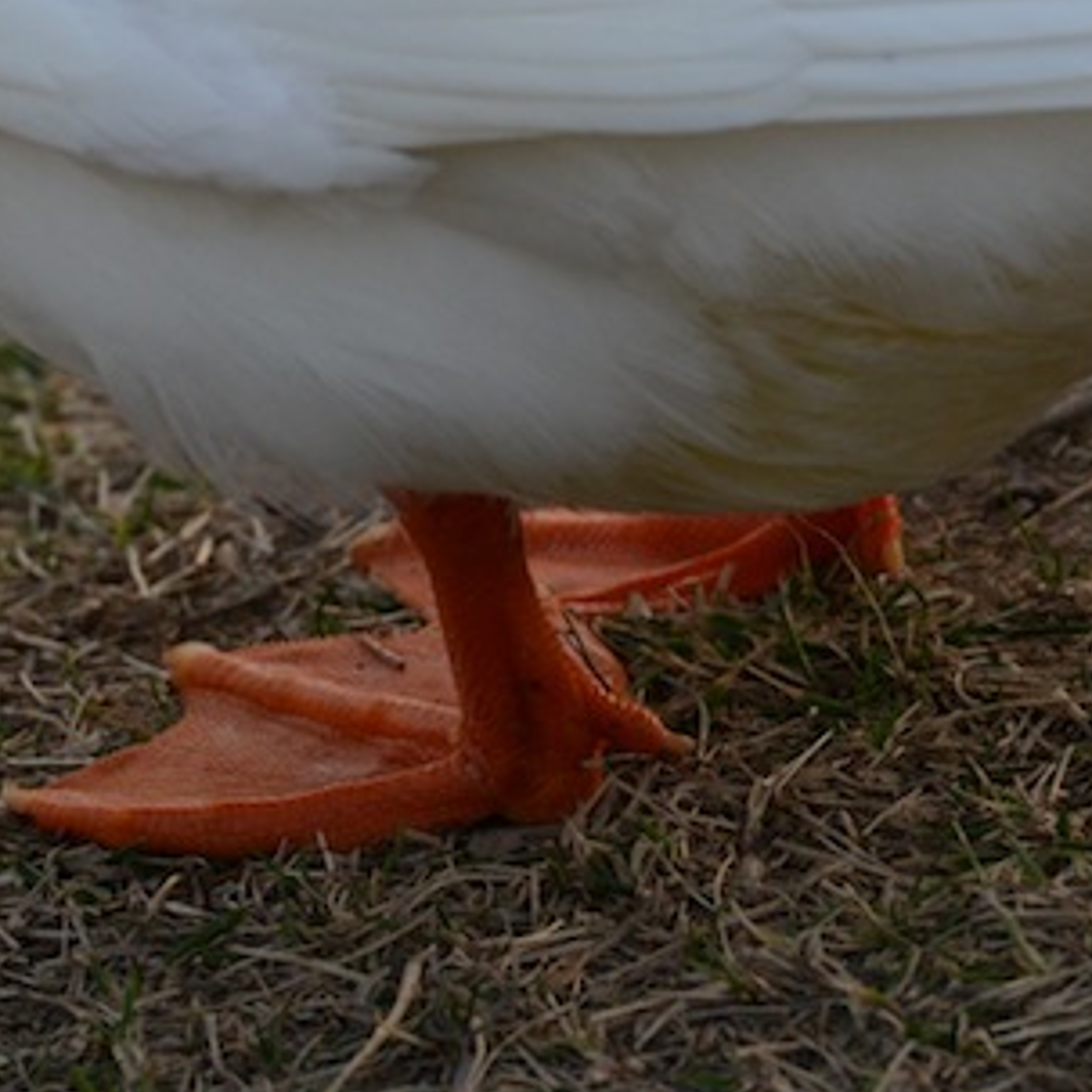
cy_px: -447
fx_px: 32371
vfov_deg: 1.9
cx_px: 760
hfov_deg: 1.9
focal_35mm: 907
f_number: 5
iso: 640
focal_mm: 200
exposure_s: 1/1000
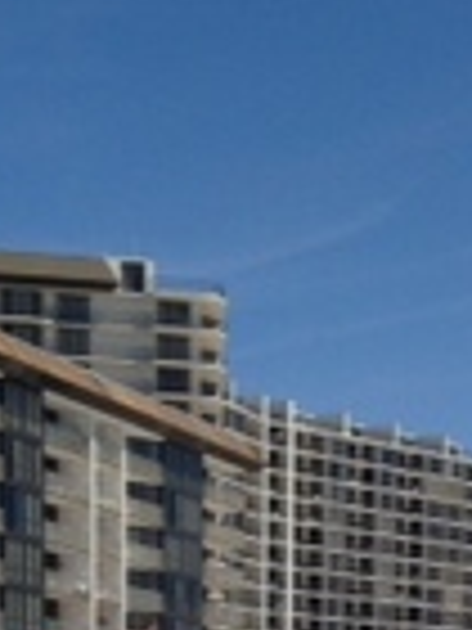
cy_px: 900
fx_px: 2054
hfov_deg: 13.0
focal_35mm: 113
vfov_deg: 16.2
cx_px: 427
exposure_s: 1/2710
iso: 50
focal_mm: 4.12
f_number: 2.4
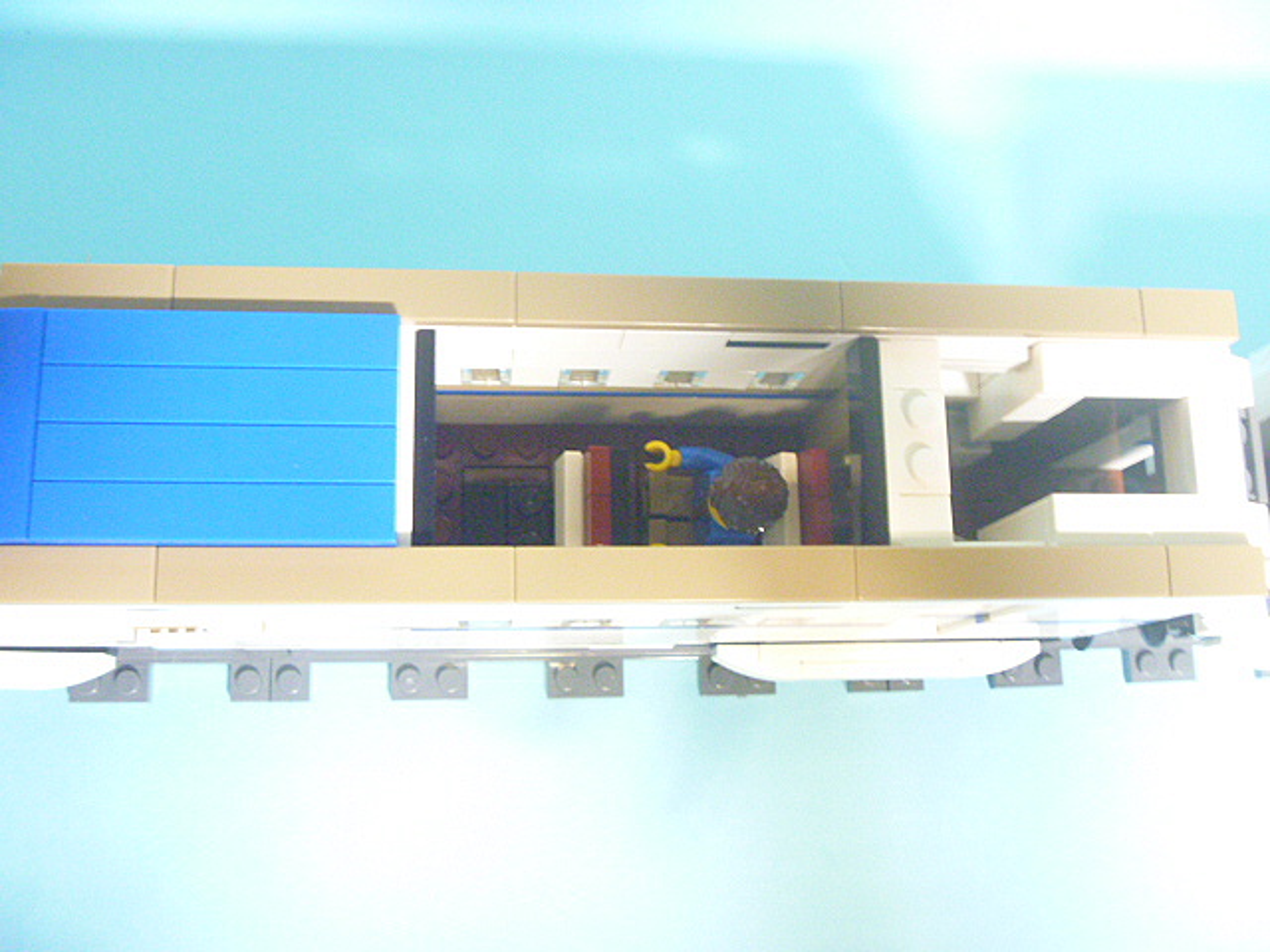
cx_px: 635
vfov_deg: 40.7
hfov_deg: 52.6
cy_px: 476
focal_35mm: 35
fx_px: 1284
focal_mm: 6.3
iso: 800
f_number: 3.5
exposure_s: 1/10
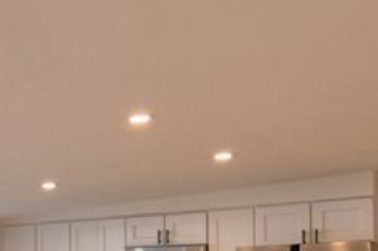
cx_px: -67
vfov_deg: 20.5
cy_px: 274
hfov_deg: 28.2
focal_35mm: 63
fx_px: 661
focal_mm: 10
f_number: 4.5
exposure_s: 1/125
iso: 250
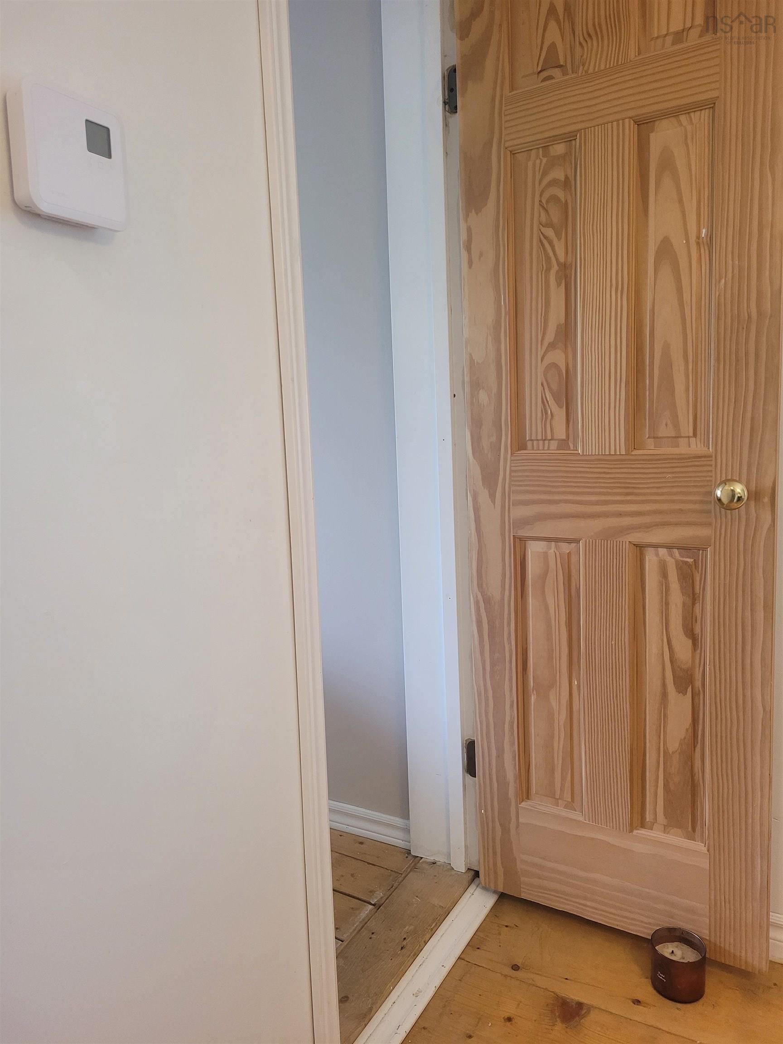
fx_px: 784
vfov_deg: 67.3
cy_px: 522
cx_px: 392
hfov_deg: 53.1
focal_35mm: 26
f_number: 1.8
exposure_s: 1/120
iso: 250
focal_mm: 5.4
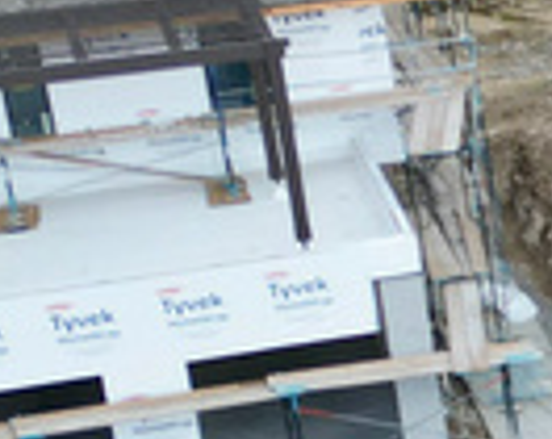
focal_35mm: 182
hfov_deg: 9.0
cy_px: 406
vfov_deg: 8.4
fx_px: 2967
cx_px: 1526
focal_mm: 6.72
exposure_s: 1/1000
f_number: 1.7
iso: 120
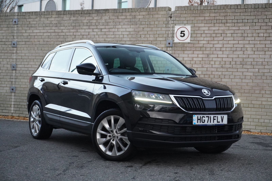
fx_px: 487
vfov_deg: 21.0
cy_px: 90
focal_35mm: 64
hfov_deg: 31.2
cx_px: 136
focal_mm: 43
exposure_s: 1/160
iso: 3200
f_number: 5.6
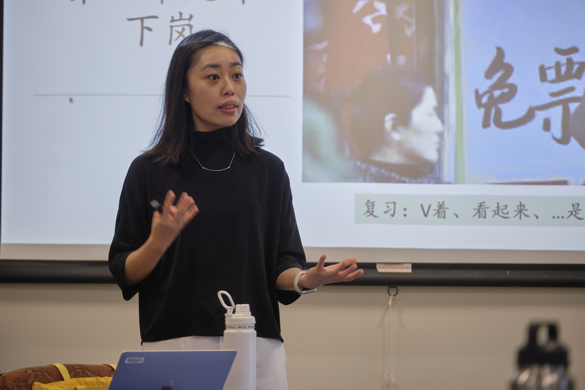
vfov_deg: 7.4
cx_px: 292
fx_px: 3022
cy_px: 195
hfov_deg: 11.1
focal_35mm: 186
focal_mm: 124.3
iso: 320
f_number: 2.8
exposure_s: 1/100
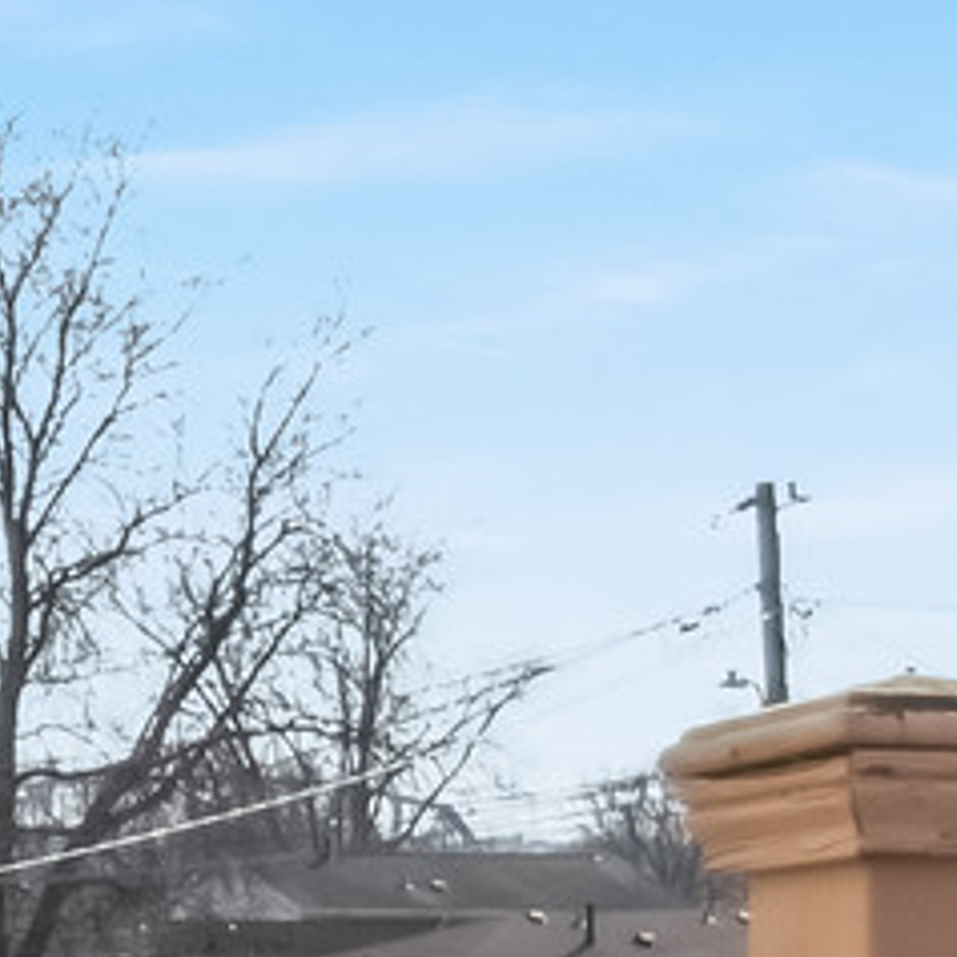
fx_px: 3972
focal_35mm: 127
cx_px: -402
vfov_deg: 13.6
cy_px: 945
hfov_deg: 13.1
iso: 400
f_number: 8
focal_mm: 15
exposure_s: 1/5000
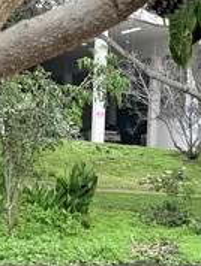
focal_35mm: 138
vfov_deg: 13.3
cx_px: 130
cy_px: 427
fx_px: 1066
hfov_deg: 10.8
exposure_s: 1/722
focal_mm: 6.76
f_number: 1.78
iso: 80
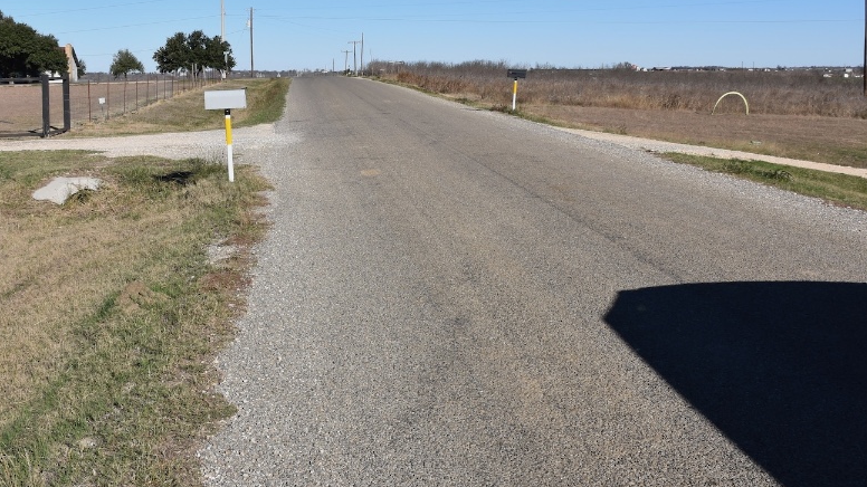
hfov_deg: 47.9
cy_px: 115
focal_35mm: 42
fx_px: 965
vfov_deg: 27.9
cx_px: 328
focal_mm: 18
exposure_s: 1/500
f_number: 11
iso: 200
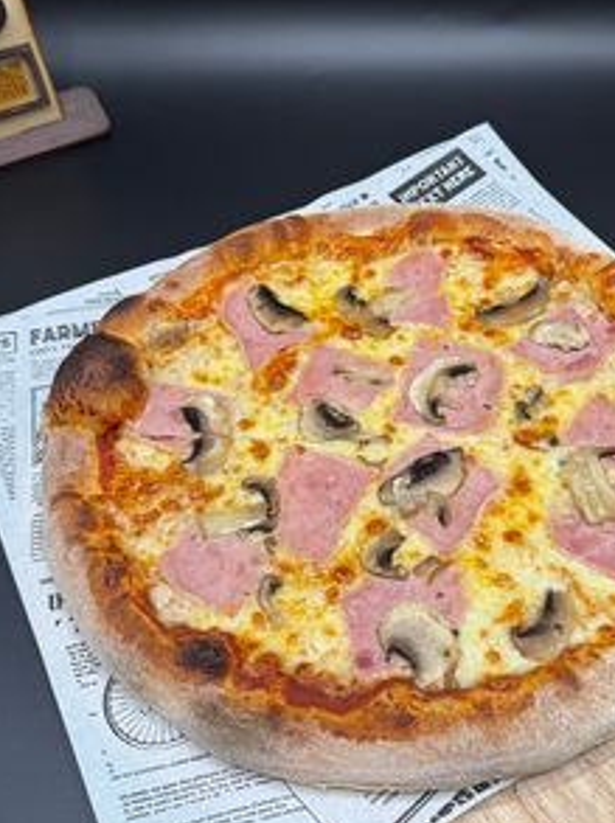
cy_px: 383
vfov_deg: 52.6
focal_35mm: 35
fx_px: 831
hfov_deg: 40.3
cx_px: 393
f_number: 1.78
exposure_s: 1/481
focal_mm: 6.76
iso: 80
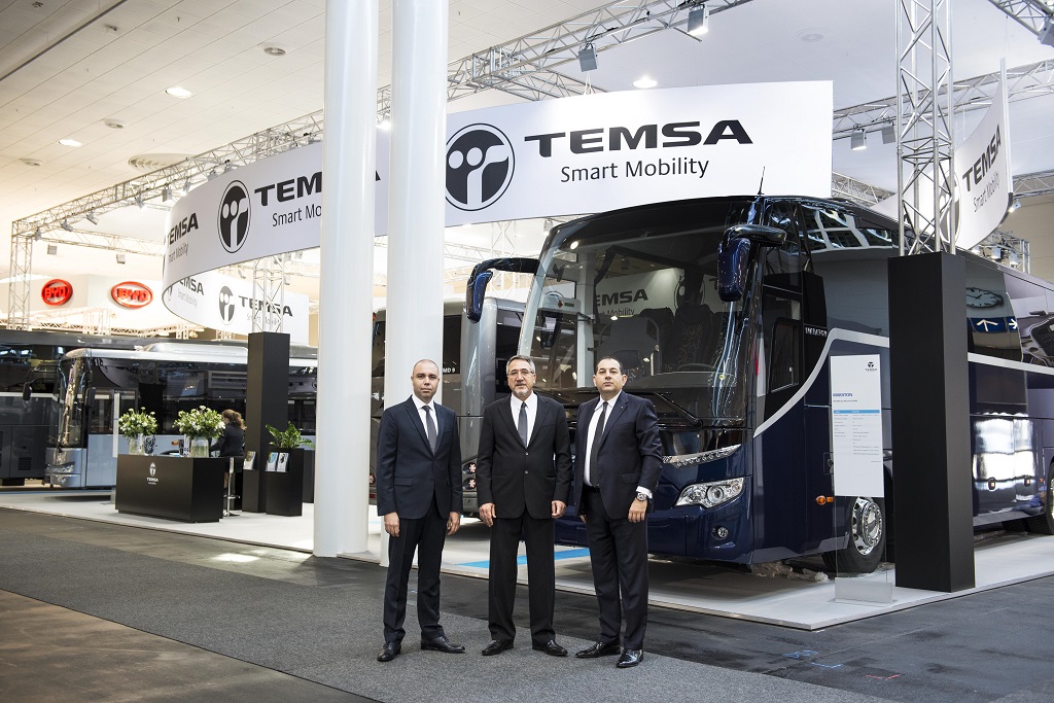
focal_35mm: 36
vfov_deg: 36.9
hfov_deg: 53.1
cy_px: 352
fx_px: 1054
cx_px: 527
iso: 1000
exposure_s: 1/80
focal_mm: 36
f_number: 4
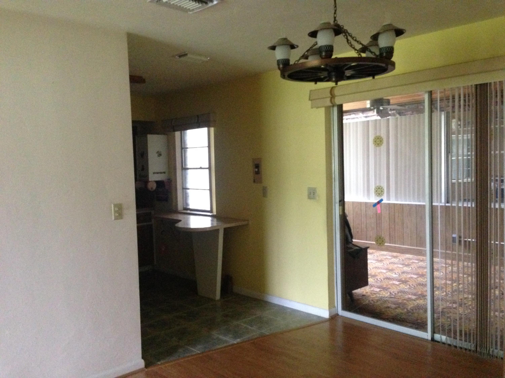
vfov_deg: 42.9
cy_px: 189
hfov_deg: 55.4
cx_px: 252
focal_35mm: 33
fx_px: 481
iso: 640
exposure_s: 1/15
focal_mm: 4.12
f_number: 2.4
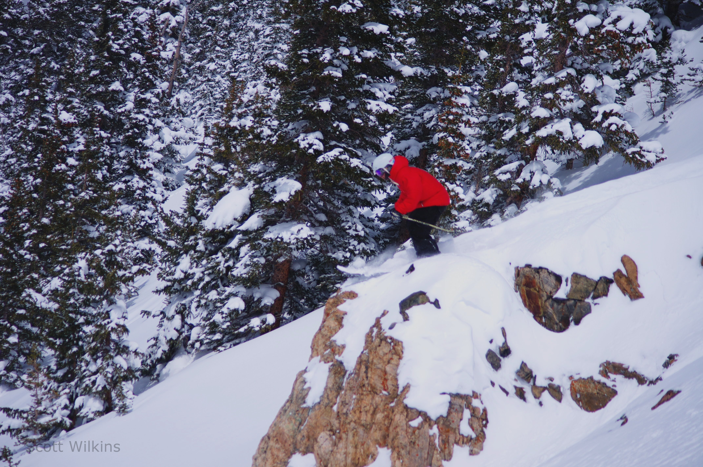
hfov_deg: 11.4
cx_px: 352
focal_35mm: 180
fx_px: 3511
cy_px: 234
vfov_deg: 7.6
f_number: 4.5
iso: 100
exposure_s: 1/2500
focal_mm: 120
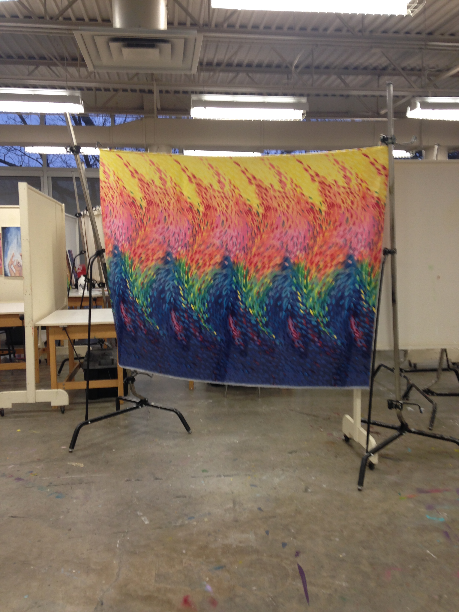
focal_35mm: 33
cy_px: 306
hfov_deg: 42.9
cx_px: 230
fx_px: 583
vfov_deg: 55.4
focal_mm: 4.12
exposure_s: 1/20
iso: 64
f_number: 2.4
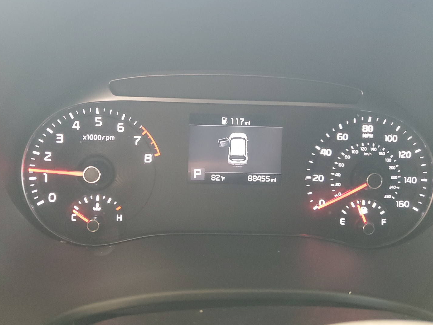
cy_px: 144
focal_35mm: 29
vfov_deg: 48.2
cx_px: 219
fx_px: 363
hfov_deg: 61.7
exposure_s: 1/40
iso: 314
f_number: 1.5
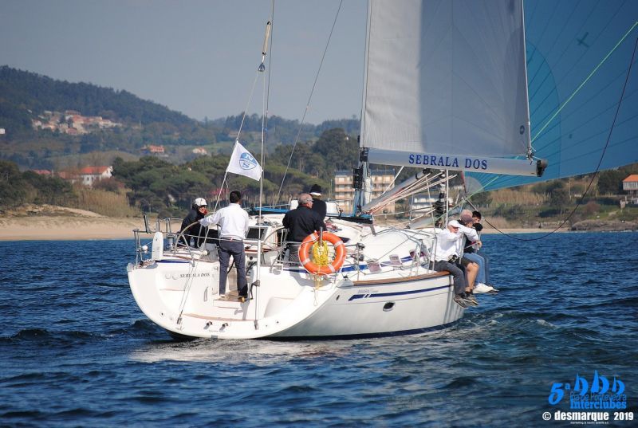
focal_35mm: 270
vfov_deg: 5.1
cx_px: 319
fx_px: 4795
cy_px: 214
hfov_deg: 7.6
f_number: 5.6
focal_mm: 180
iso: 200
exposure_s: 1/1250
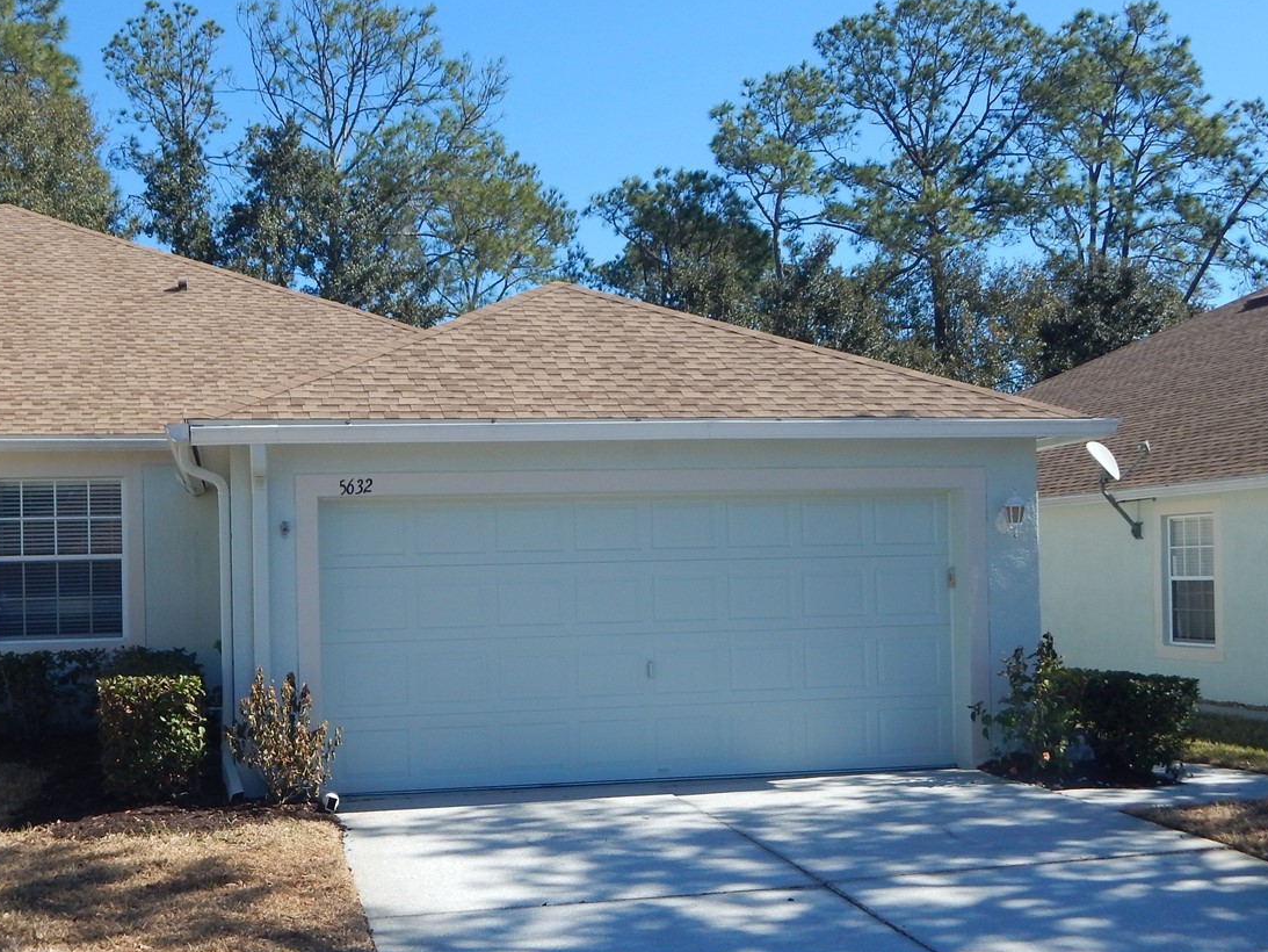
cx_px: 505
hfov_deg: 45.5
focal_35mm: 41
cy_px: 582
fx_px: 1502
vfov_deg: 35.0
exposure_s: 1/400
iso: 125
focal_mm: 5.1
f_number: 6.3
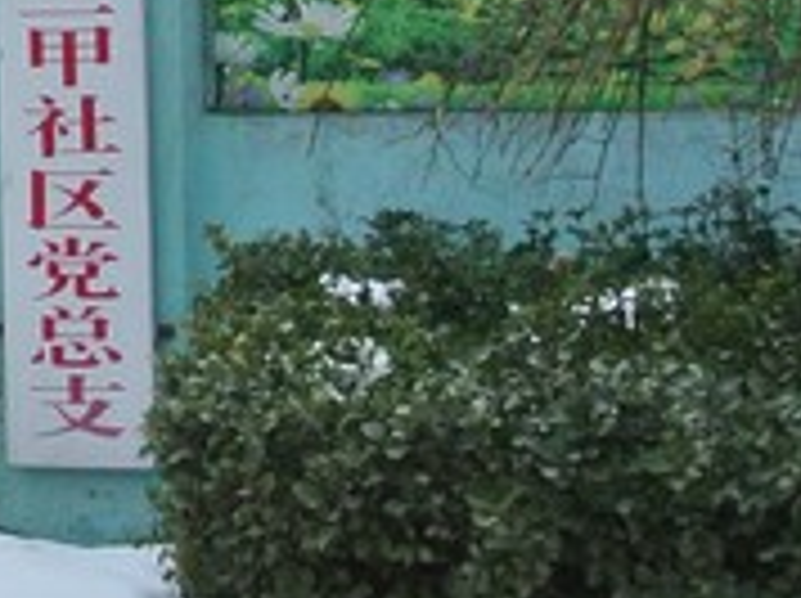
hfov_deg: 12.3
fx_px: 3374
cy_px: -151
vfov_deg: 10.0
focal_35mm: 146
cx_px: -684
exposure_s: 1/1250
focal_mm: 10
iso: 400
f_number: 6.3
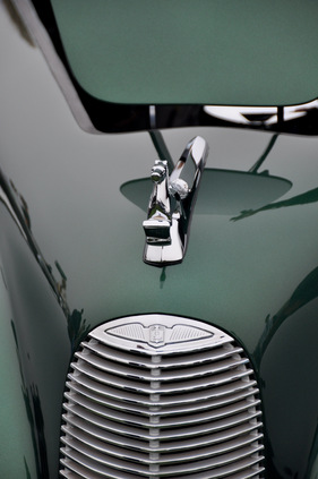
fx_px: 2092
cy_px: 240
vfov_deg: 13.1
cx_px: 159
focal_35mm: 158
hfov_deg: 8.7
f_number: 5.3
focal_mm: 105
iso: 400
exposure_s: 1/320
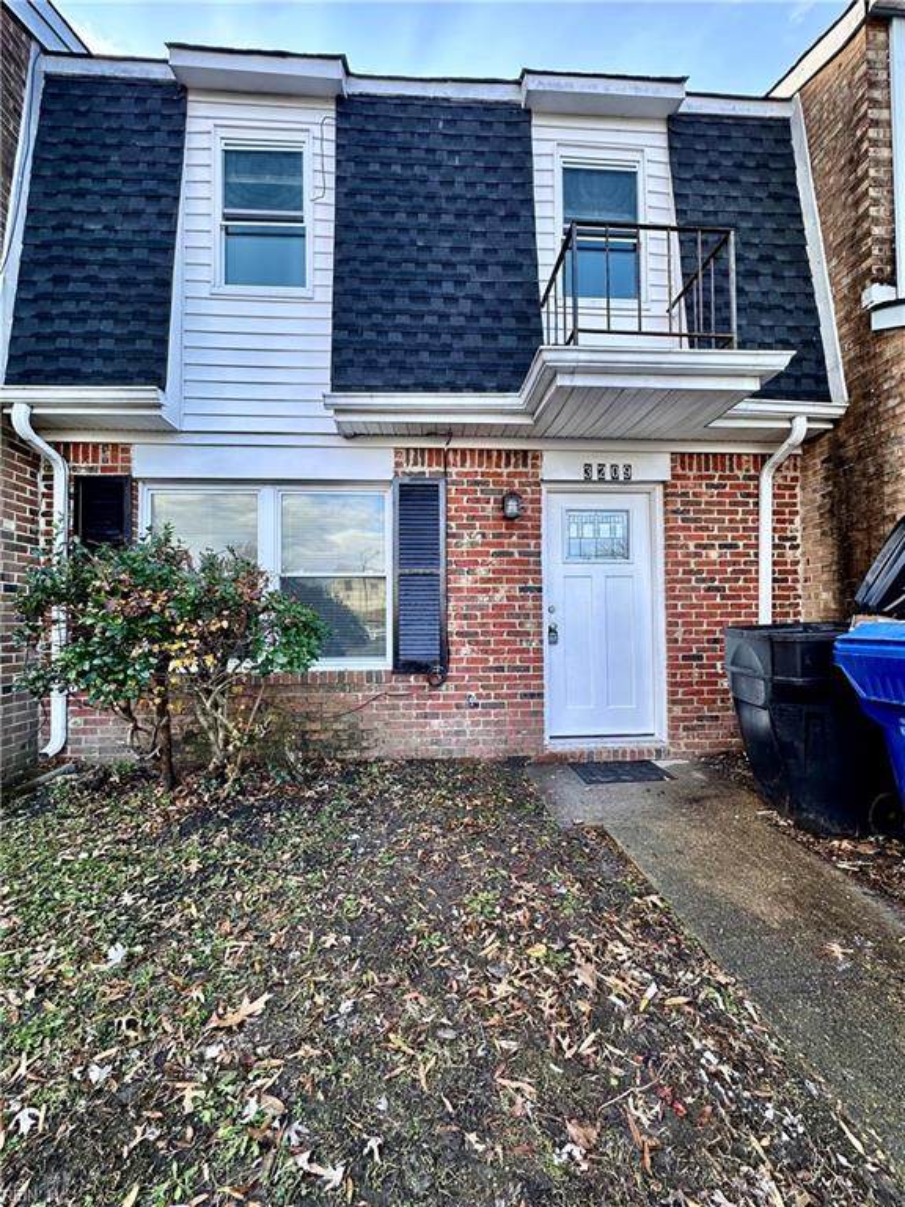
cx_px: 452
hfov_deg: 85.7
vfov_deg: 102.1
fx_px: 488
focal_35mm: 14
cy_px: 604
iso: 40
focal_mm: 2.22
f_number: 2.2
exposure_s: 1/230
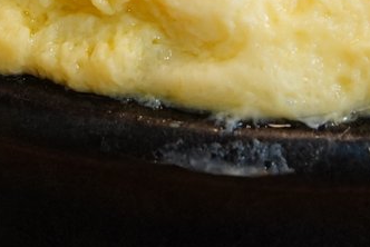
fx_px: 2674
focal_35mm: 260
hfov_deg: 7.9
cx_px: 296
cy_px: -151
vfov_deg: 5.2
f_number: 6.3
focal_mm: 54
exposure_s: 1/60
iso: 2500
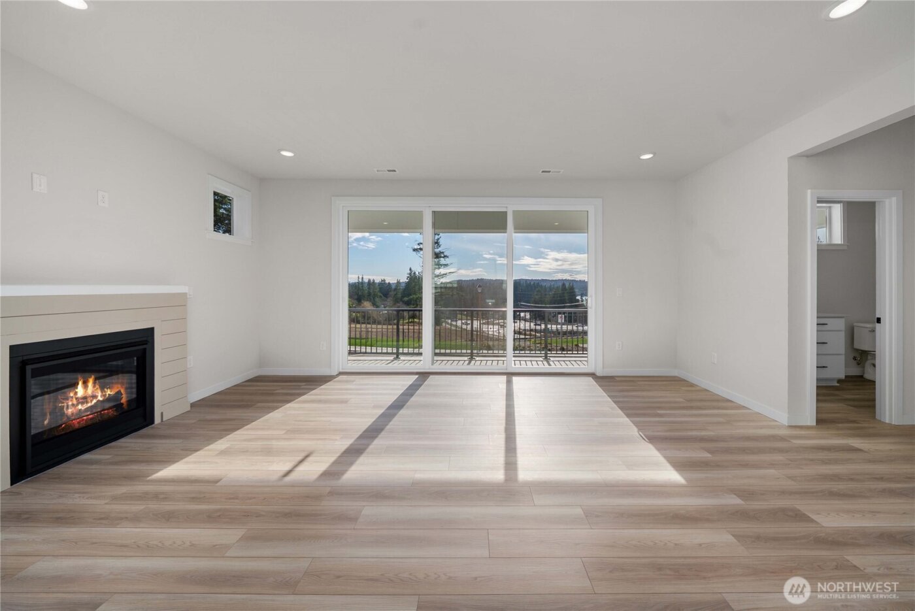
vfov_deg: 90.1
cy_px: 306
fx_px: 305
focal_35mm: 12
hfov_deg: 112.6
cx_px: 458
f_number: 7.1
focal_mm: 12
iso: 100
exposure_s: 1/30
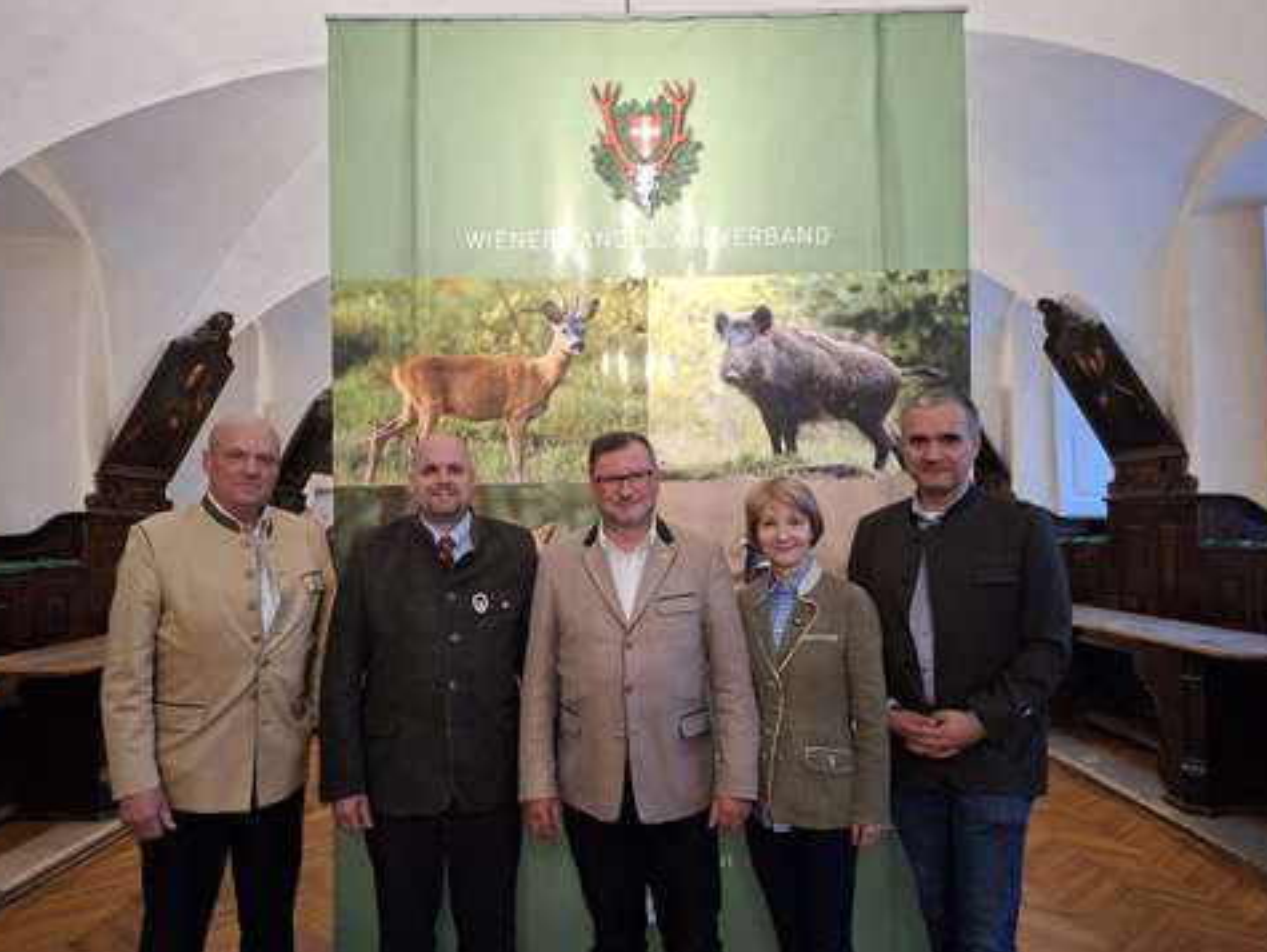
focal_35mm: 24
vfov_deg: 56.9
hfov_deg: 71.6
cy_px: 467
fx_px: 879
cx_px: 624
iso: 640
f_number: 1.8
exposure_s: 1/25
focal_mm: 5.54
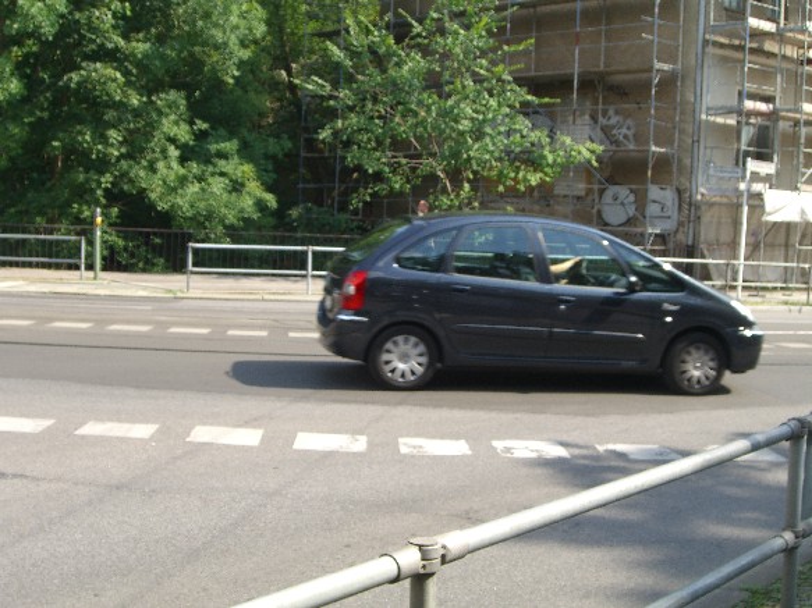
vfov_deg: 25.7
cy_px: 304
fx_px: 1337
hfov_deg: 33.8
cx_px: 406
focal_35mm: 57
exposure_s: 1/200
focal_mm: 11.8
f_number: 5
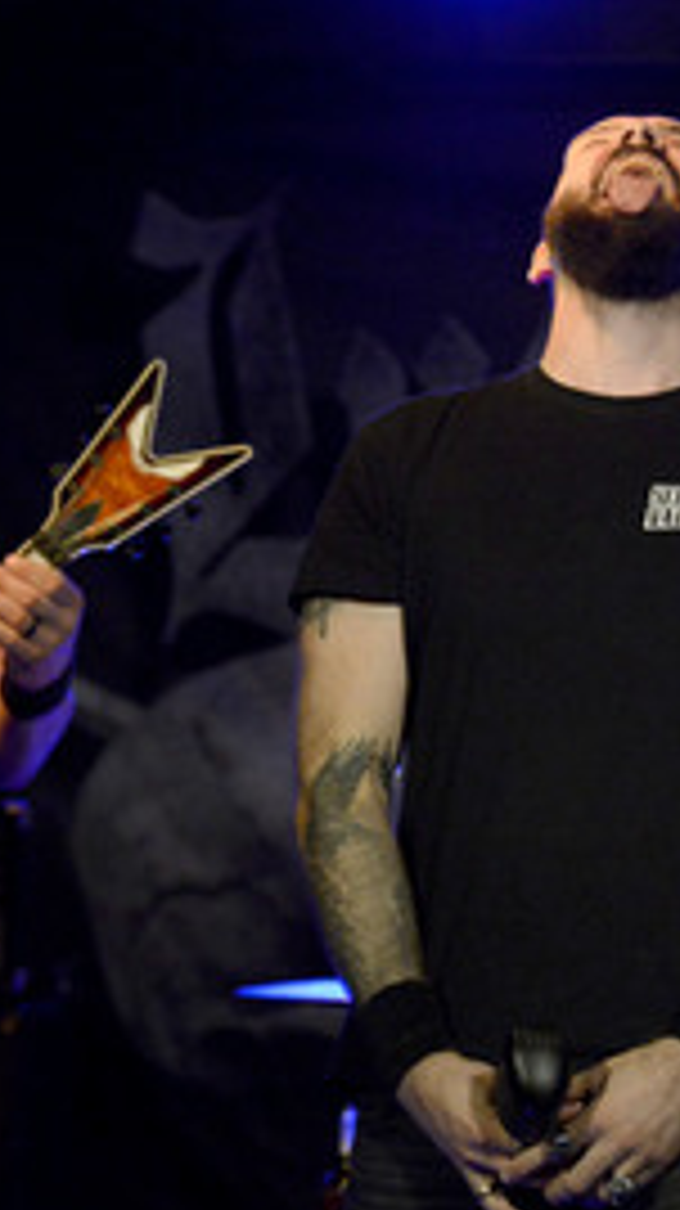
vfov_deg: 17.4
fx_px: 3949
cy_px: 670
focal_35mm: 123
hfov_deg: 9.8
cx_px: 295
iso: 4000
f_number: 2.8
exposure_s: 1/200
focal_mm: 70
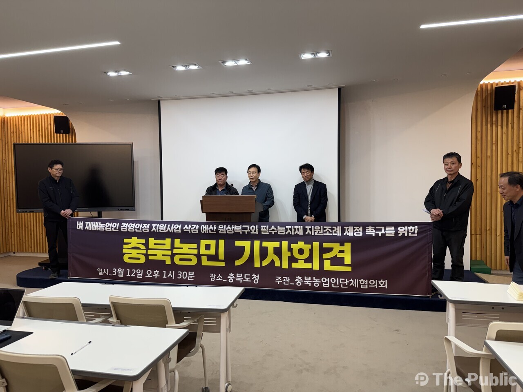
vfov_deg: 56.8
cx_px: 262
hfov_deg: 71.6
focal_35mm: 24
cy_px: 196
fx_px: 363
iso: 100
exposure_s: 1/120
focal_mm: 6.76
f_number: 1.78
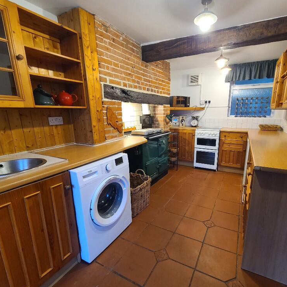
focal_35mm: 16
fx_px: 150
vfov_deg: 87.4
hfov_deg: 87.0
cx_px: 161
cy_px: 146
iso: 320
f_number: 2.2
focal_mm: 2.2
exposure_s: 1/33
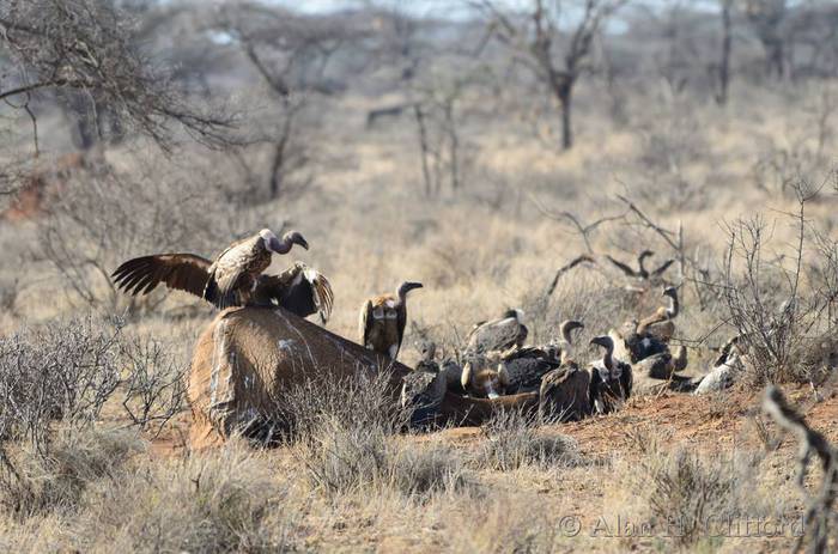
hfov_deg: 3.4
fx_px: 13932
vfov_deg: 2.3
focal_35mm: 600
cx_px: 419
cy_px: 277
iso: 200
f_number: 6.3
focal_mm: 400
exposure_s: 1/400
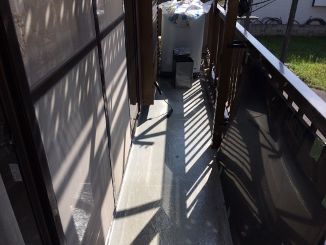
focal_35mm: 30
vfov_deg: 46.8
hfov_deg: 60.0
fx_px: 283
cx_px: 163
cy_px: 122
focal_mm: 4.12
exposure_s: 1/1953
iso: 40
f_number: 2.2
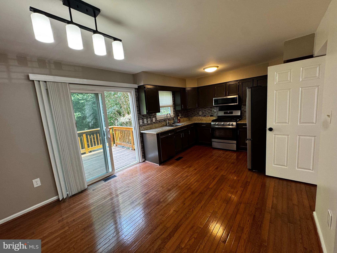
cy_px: 126
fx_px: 136
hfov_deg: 102.1
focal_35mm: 14
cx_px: 168
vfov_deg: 85.7
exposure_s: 1/120
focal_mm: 2.22
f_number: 2.2
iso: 200
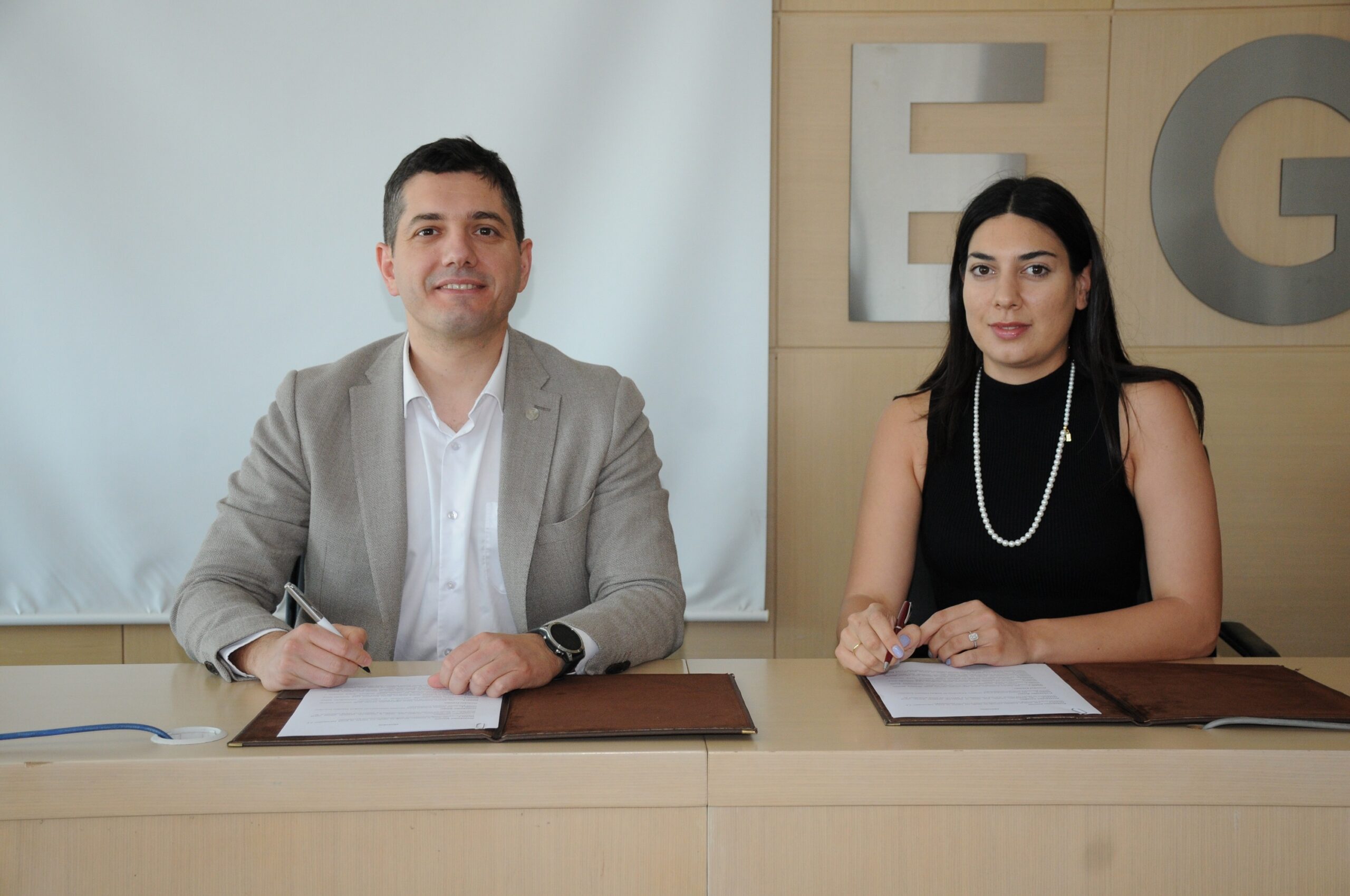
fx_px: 1798
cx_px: 675
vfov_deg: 28.0
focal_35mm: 48
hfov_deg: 41.2
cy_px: 448
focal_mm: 32
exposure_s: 1/100
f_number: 4.5
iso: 640
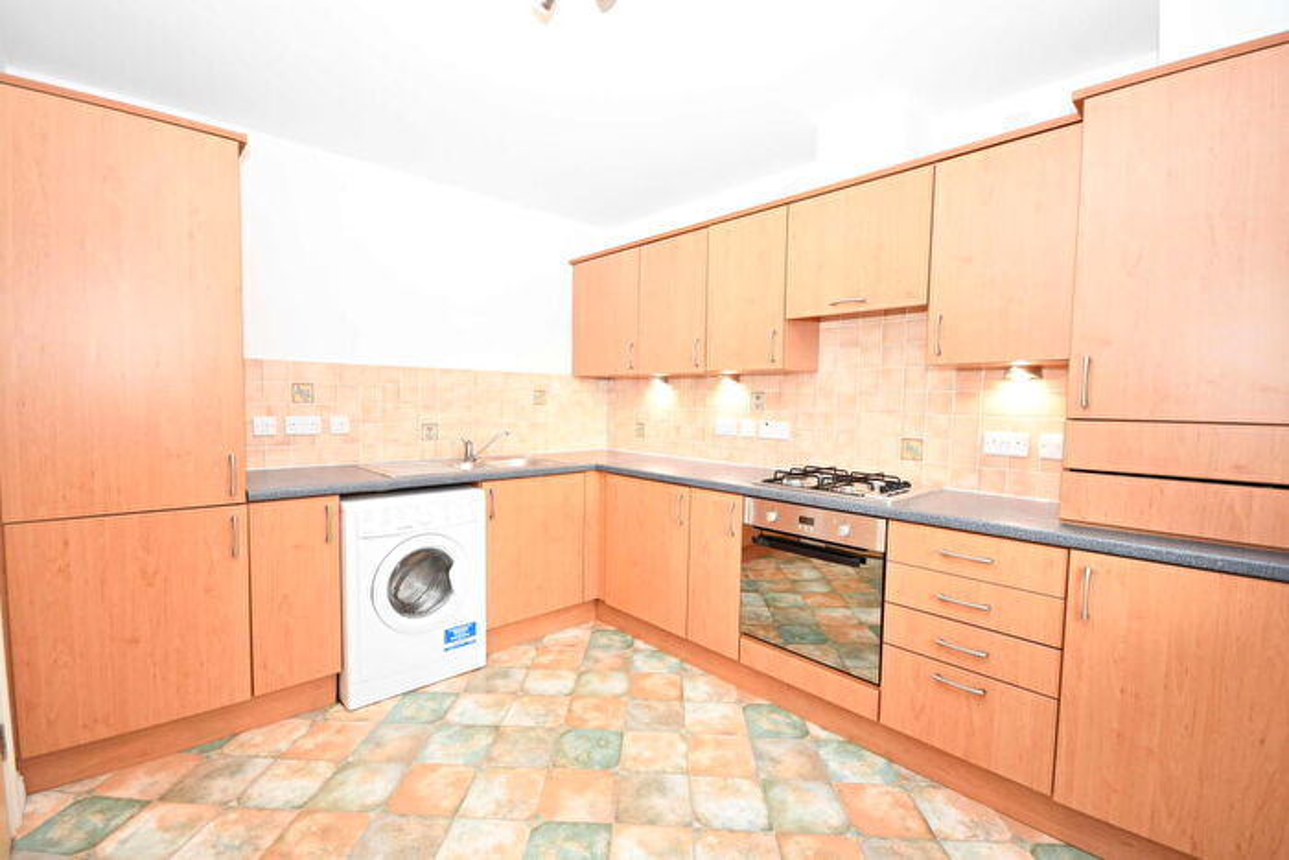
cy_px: 430
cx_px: 644
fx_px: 537
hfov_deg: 100.4
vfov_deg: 77.4
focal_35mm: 15
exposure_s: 1/60
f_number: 4
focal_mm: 10
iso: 900
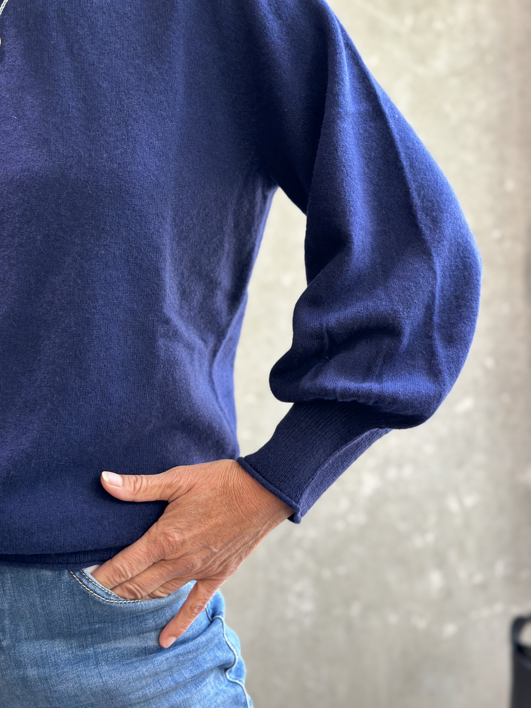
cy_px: 354
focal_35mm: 48
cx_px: 266
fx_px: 982
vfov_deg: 39.7
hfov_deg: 30.3
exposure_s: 1/75
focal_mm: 6.86
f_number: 1.78
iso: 125
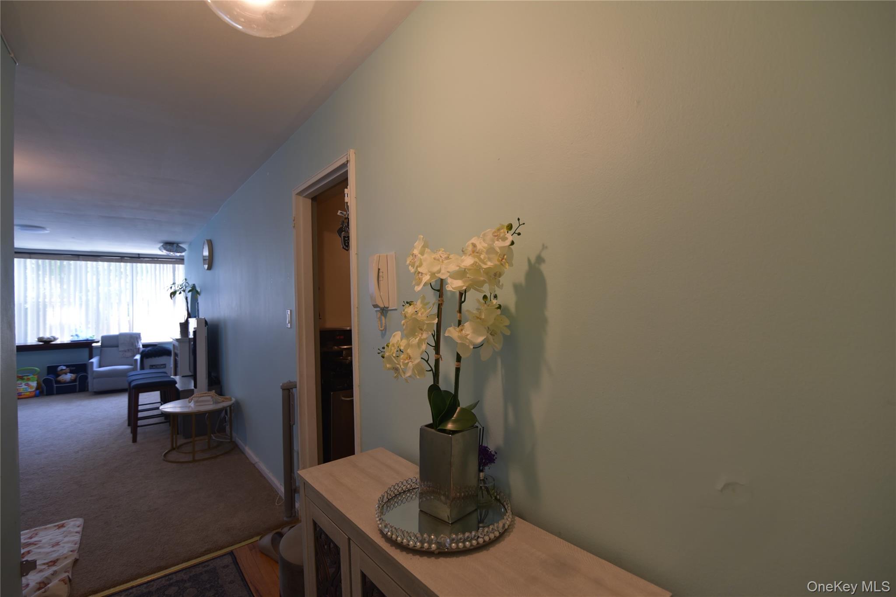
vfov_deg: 73.8
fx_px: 398
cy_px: 298
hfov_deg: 96.7
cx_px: 448
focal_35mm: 16
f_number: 3.5
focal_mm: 16
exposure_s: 1/60
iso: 400
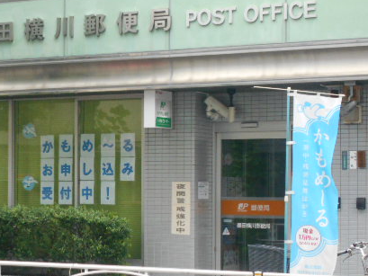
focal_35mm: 119
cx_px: 112
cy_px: 167
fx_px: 1265
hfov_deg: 16.5
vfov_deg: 12.5
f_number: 5.8
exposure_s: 1/250
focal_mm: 13.5
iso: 450
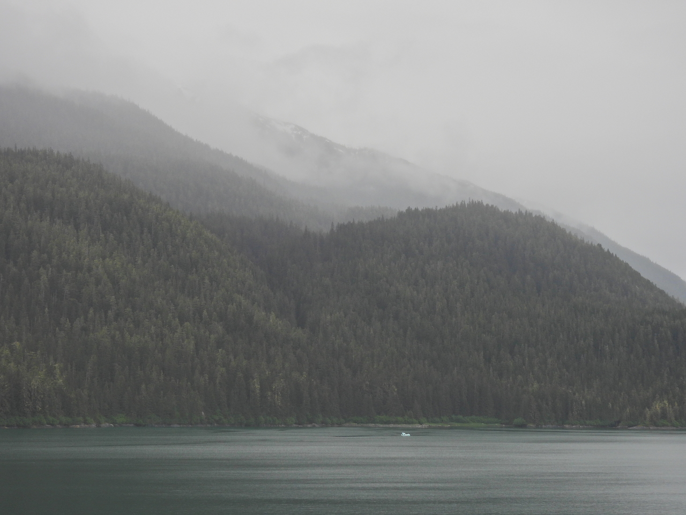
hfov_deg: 23.0
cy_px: 258
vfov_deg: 17.4
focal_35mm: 85
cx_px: 343
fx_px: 1684
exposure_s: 1/800
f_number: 4
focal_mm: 15.2
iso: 100
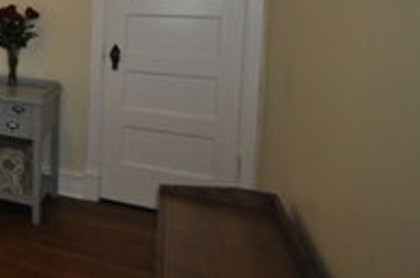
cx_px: -65
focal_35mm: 37
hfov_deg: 39.8
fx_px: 431
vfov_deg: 33.0
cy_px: 3
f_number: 3.5
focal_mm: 10
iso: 720
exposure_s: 1/60
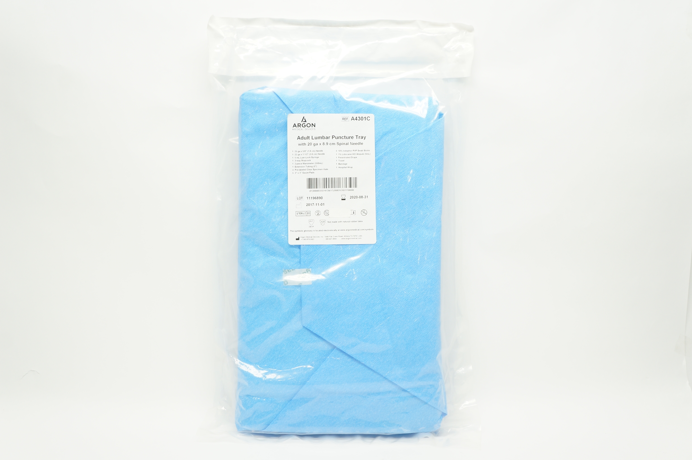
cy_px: 230
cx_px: 346
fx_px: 576
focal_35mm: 30
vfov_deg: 43.5
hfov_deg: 62.0
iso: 400
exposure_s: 1/40
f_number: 6.3
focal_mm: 20
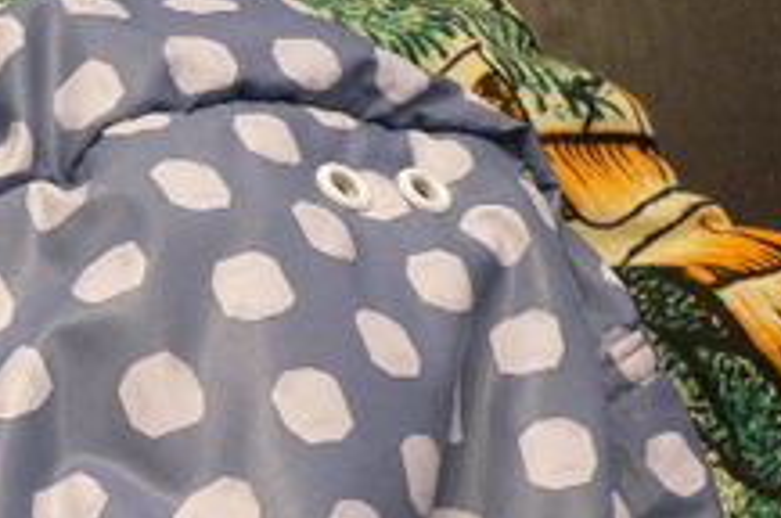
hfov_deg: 23.4
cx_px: 32
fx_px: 1820
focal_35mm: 84
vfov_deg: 15.7
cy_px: 595
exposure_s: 1/15
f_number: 2.8
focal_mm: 5.8
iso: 200
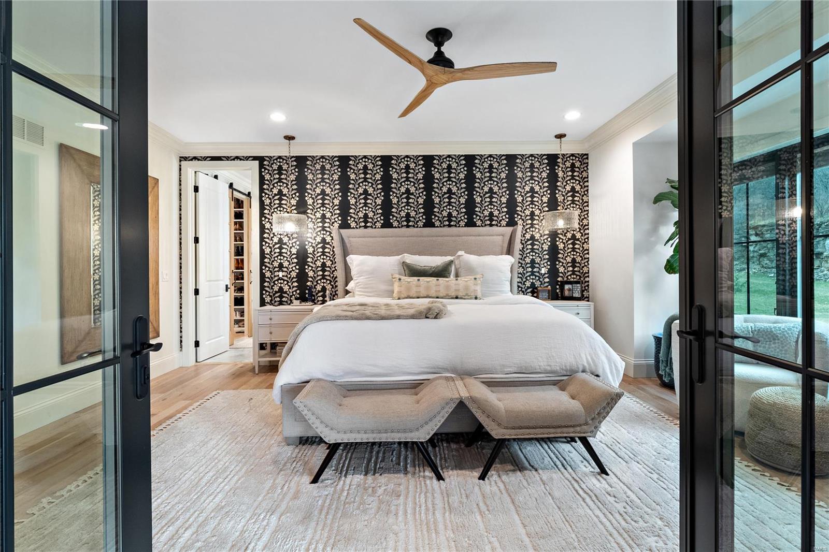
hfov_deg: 96.7
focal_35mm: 16
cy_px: 276
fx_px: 368
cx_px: 414
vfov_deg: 73.7
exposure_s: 1/10
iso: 400
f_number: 6.3
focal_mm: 8
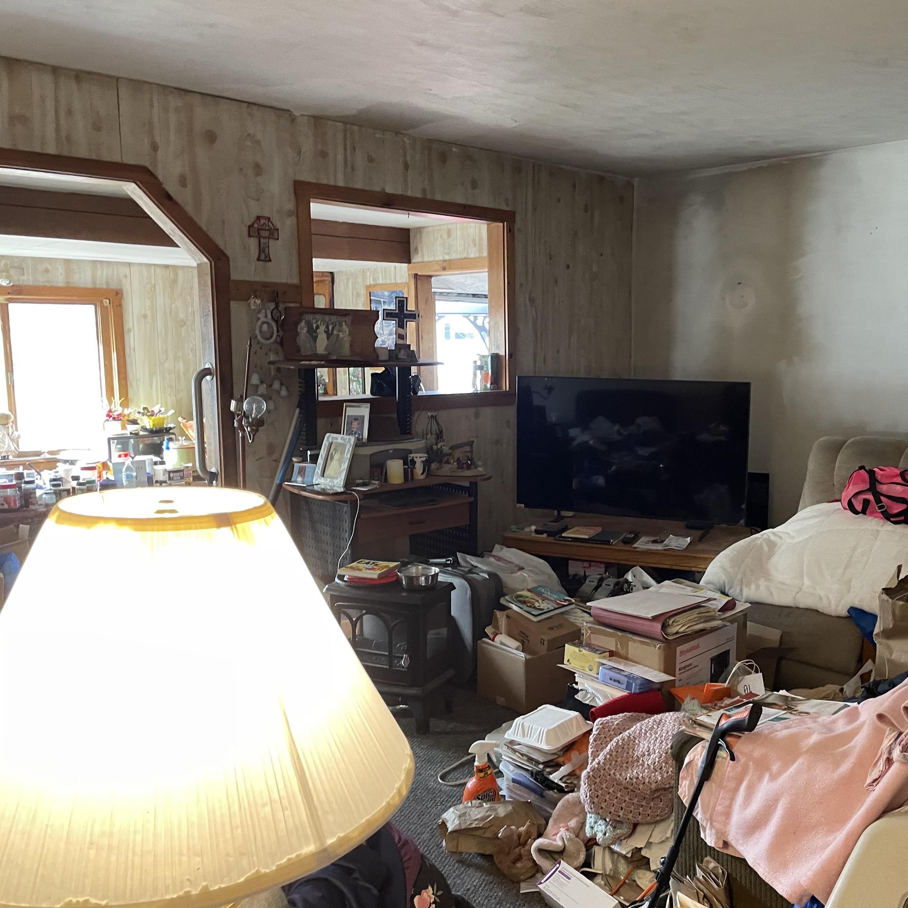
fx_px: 920
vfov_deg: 52.5
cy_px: 454
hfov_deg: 51.6
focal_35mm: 31
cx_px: 599
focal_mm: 4.2
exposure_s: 1/60
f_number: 1.6
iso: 250
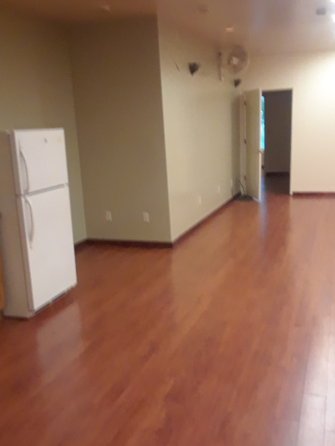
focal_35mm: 30
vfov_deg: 60.0
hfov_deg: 46.8
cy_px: 223
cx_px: 168
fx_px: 387
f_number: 1.9
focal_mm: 2.47
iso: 250
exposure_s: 1/15
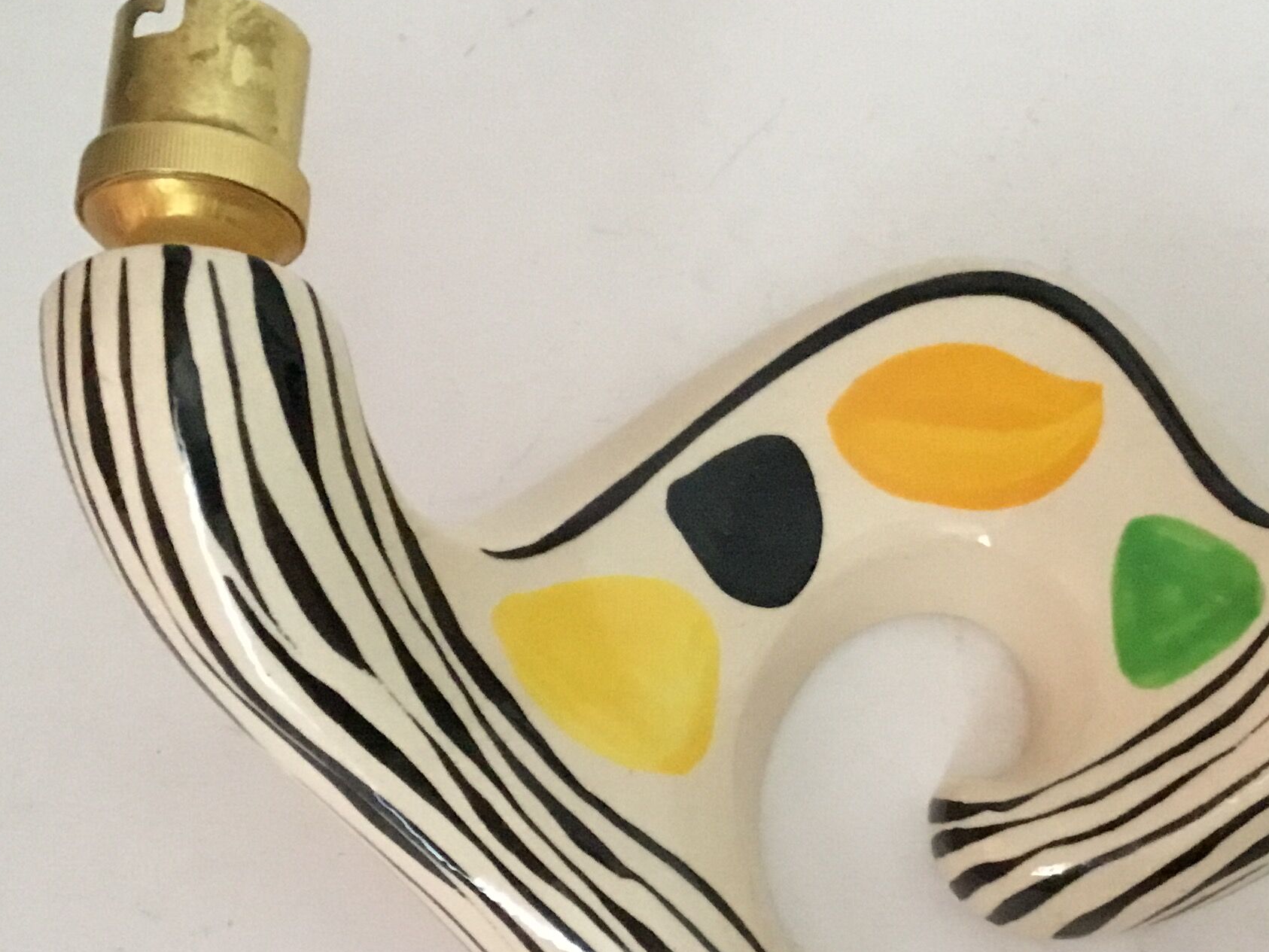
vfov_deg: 24.4
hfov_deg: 32.0
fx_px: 2200
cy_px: 527
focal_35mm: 60
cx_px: 819
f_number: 2.4
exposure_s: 1/17
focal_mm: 3.3
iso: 320
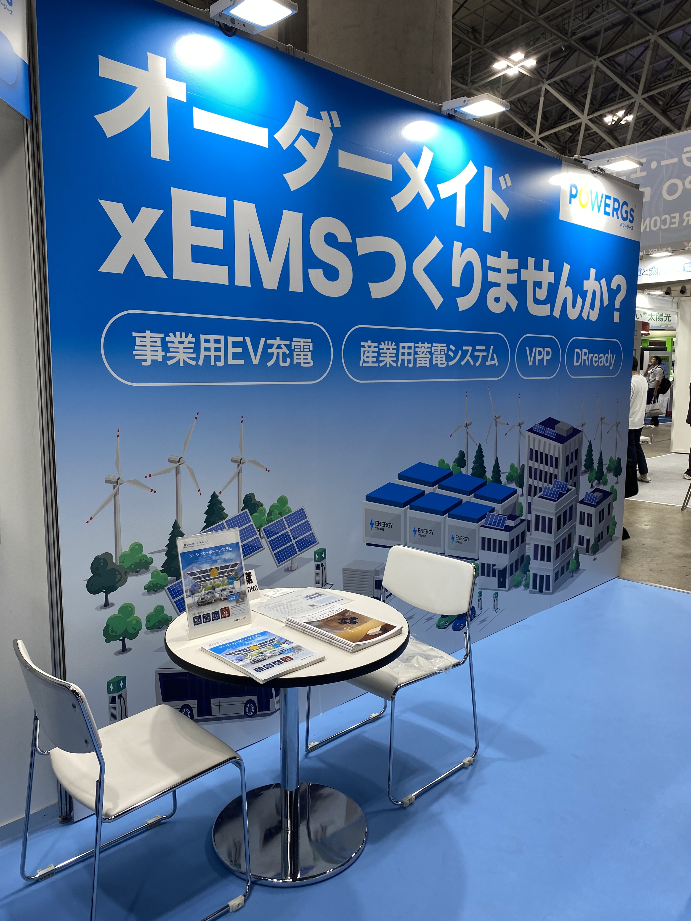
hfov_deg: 53.1
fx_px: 692
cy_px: 460
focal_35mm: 26
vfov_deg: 67.3
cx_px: 346
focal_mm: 4.25
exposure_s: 1/100
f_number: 1.8
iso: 50
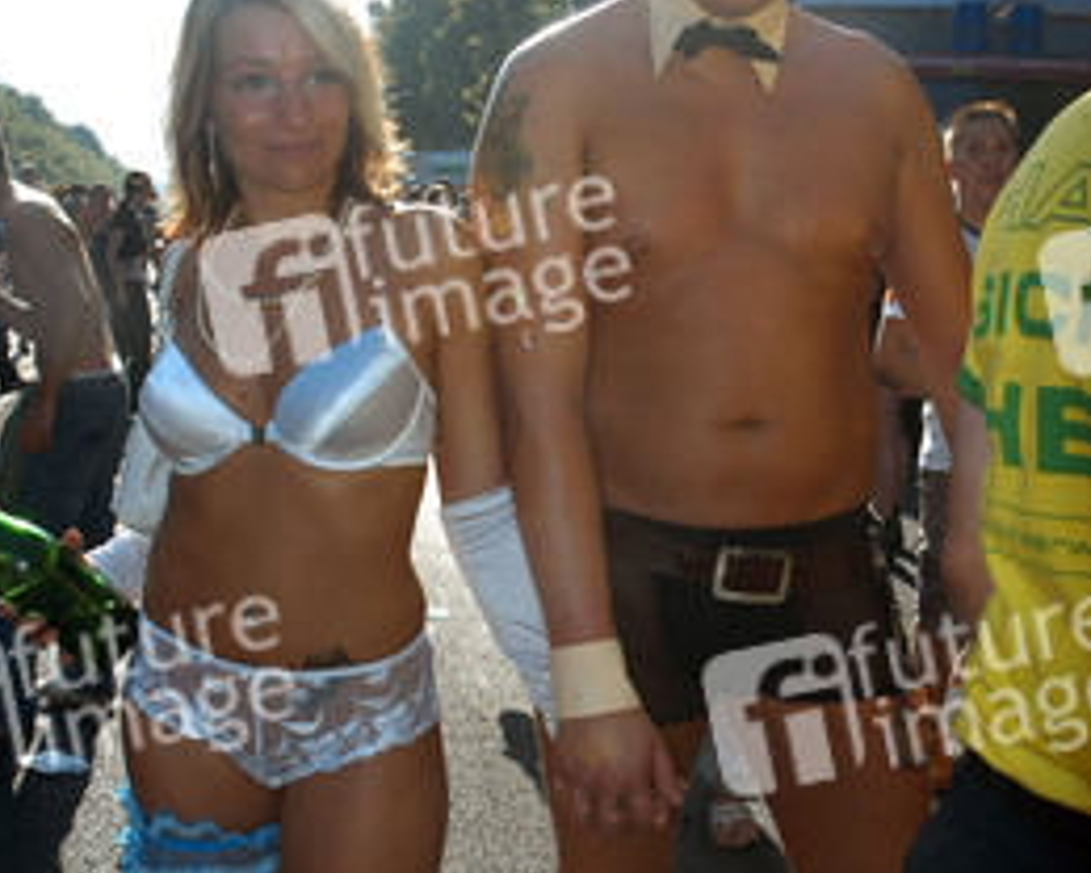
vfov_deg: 29.1
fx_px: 1679
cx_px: 537
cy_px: 487
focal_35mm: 52
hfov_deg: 36.0
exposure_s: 1/90
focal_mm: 24
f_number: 13
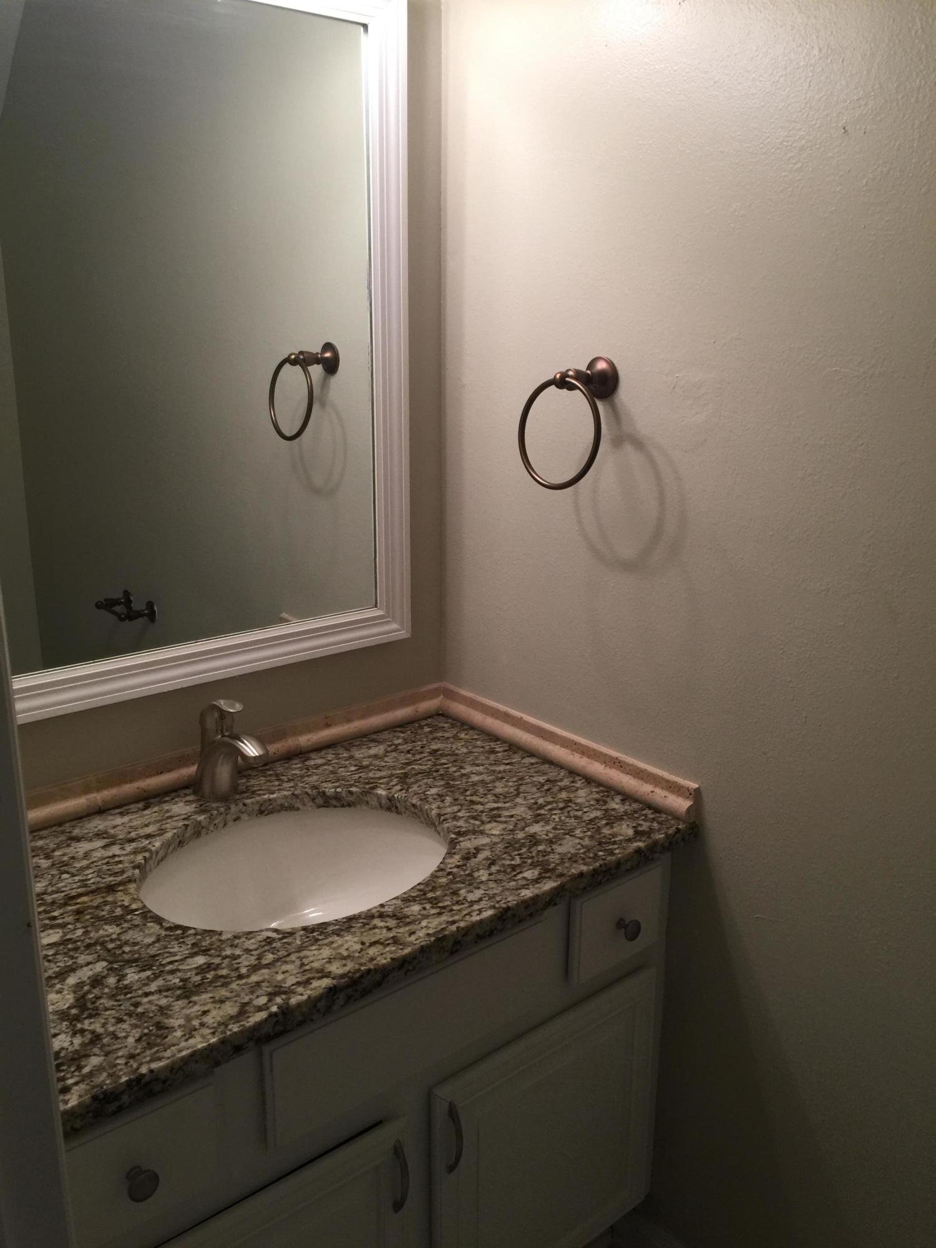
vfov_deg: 61.7
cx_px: 468
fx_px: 1046
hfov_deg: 48.2
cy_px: 624
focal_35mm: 29
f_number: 2.2
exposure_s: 1/30
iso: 50
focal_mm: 4.15
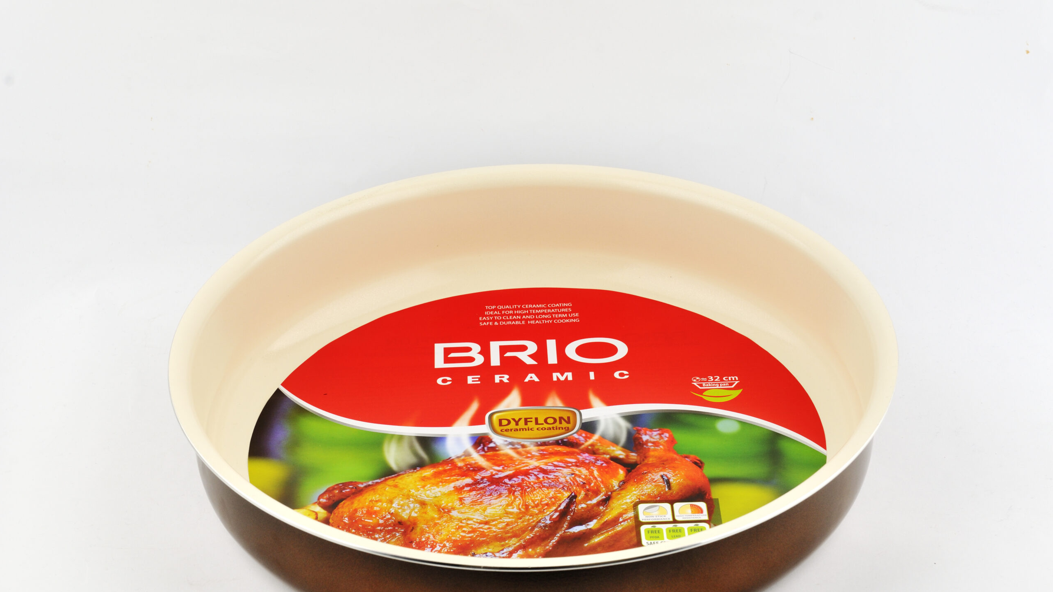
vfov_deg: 13.7
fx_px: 2457
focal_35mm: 88
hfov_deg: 24.2
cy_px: 334
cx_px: 526
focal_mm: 56
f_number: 11
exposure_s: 1/100
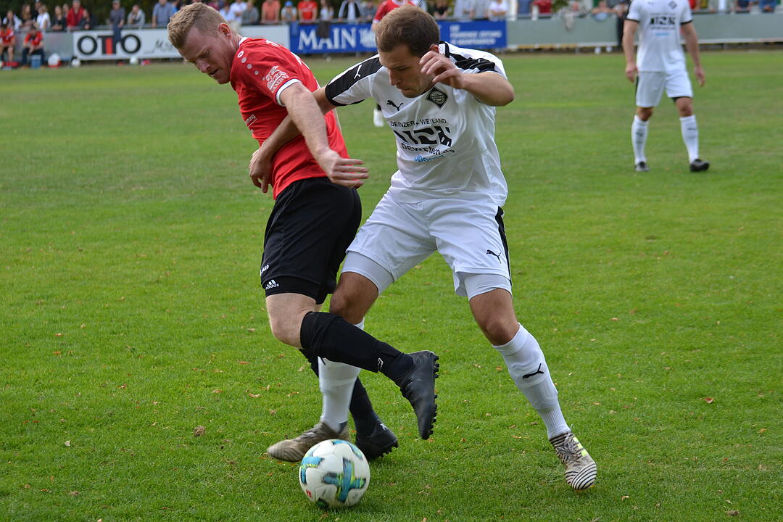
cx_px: 392
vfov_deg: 13.0
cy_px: 261
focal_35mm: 105
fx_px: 2284
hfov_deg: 19.5
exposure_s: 1/500
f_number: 4
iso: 400
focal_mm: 70
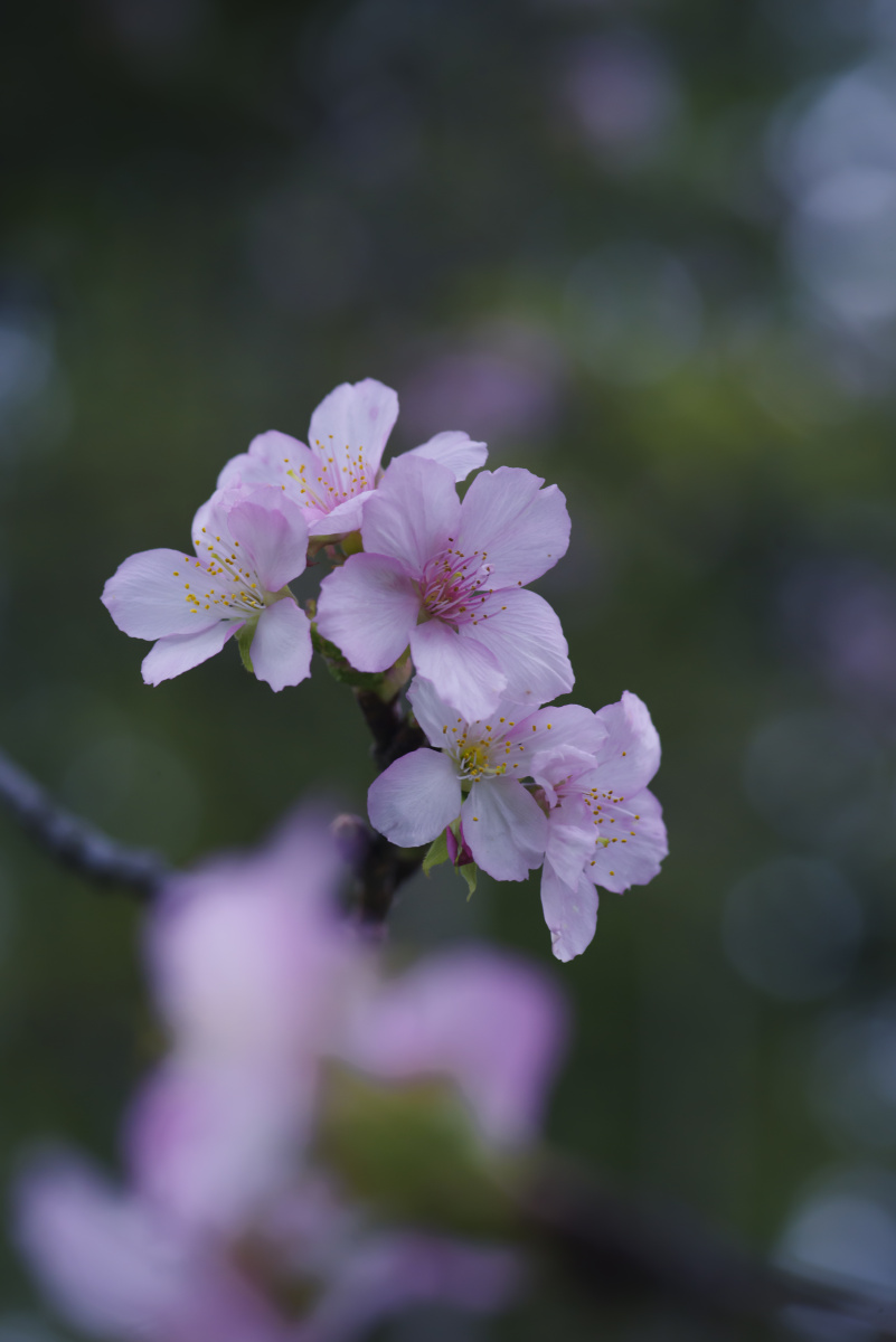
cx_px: 448
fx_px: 3730
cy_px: 671
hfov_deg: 13.7
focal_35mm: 100
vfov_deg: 20.4
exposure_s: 1/200
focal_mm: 100
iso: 800
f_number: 6.3
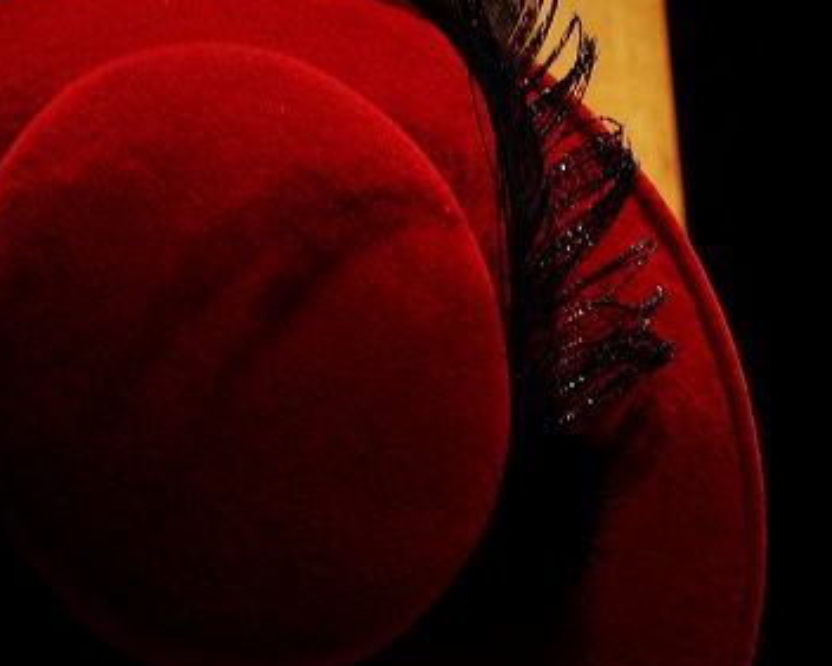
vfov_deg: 5.4
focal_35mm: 285
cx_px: 184
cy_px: 364
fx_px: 7022
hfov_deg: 6.8
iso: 100
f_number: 3.6
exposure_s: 1/8
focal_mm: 23.9
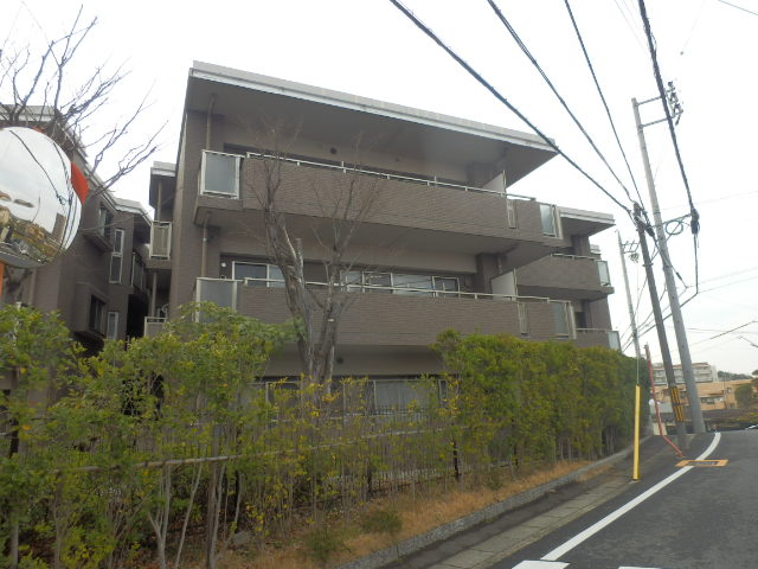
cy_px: 284
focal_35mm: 24
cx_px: 379
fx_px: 526
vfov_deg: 56.8
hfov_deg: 71.6
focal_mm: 4.2
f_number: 3
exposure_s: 1/160
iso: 80
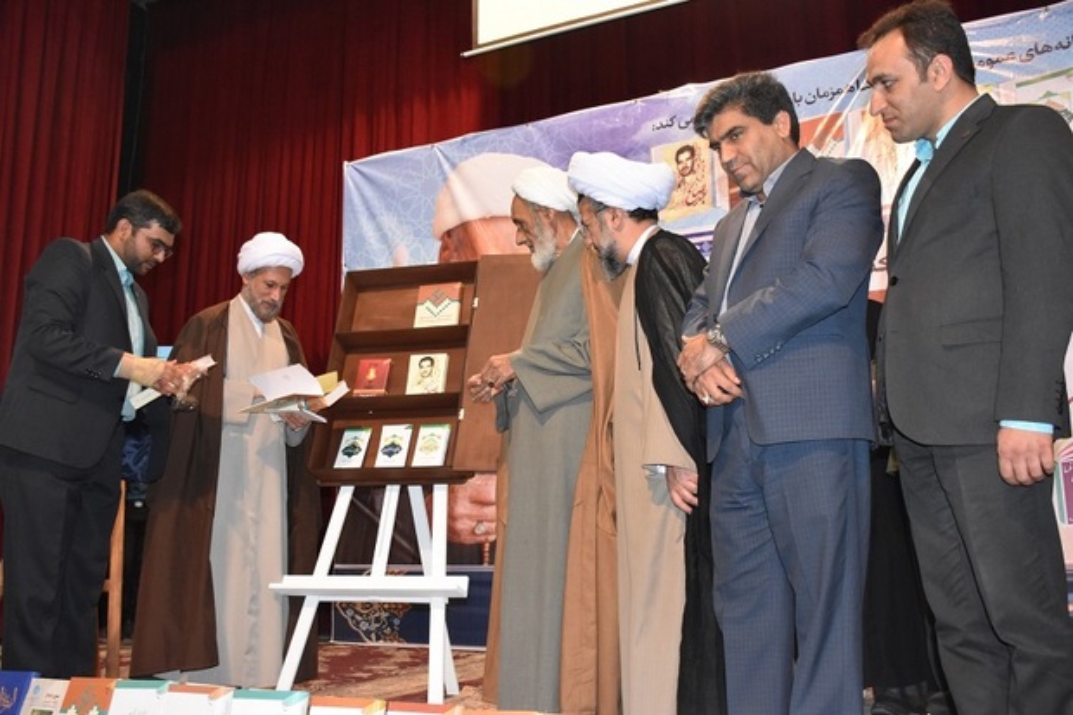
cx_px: 536
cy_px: 358
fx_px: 983
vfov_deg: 39.9
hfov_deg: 57.2
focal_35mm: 33
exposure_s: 1/60
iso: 2200
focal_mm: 22
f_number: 3.5
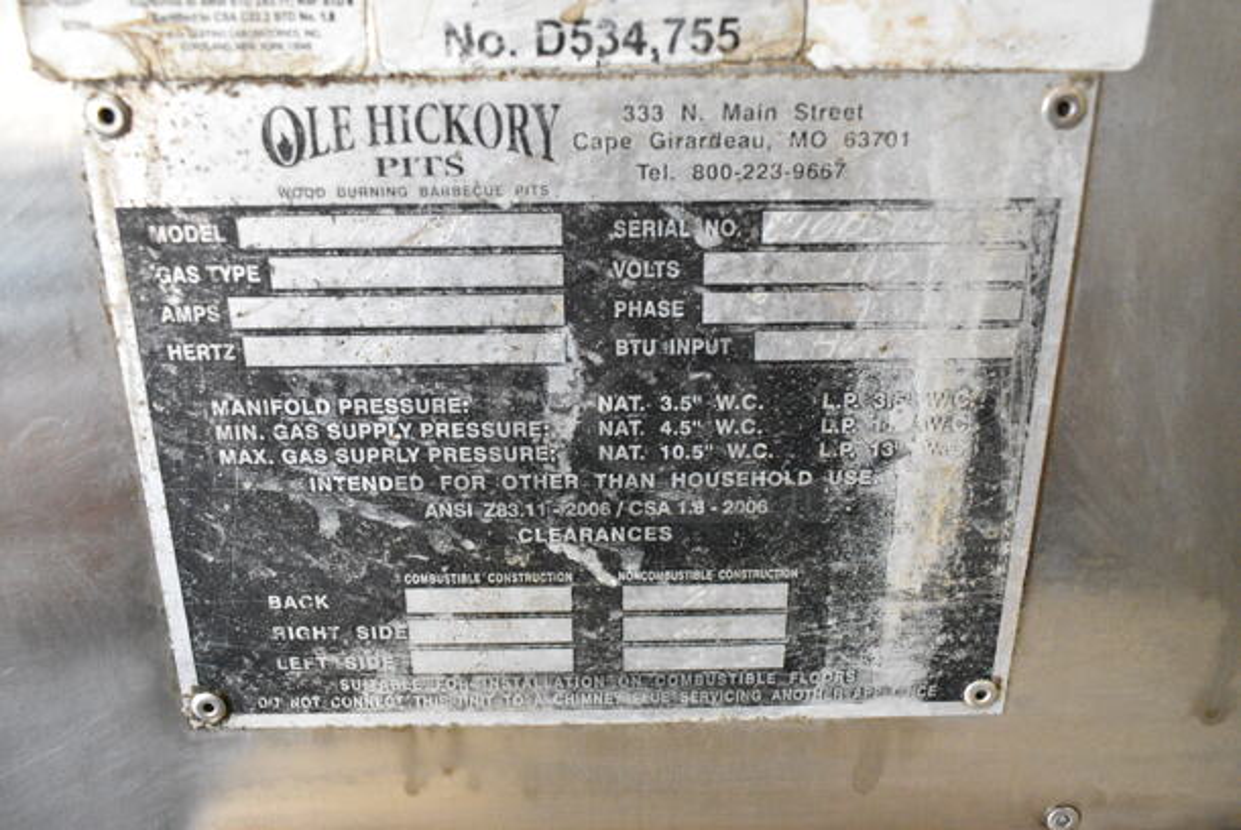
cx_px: 620
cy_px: 415
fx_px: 1035
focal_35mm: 30
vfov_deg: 43.7
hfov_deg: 61.9
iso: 6400
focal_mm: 20
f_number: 5
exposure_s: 1/100
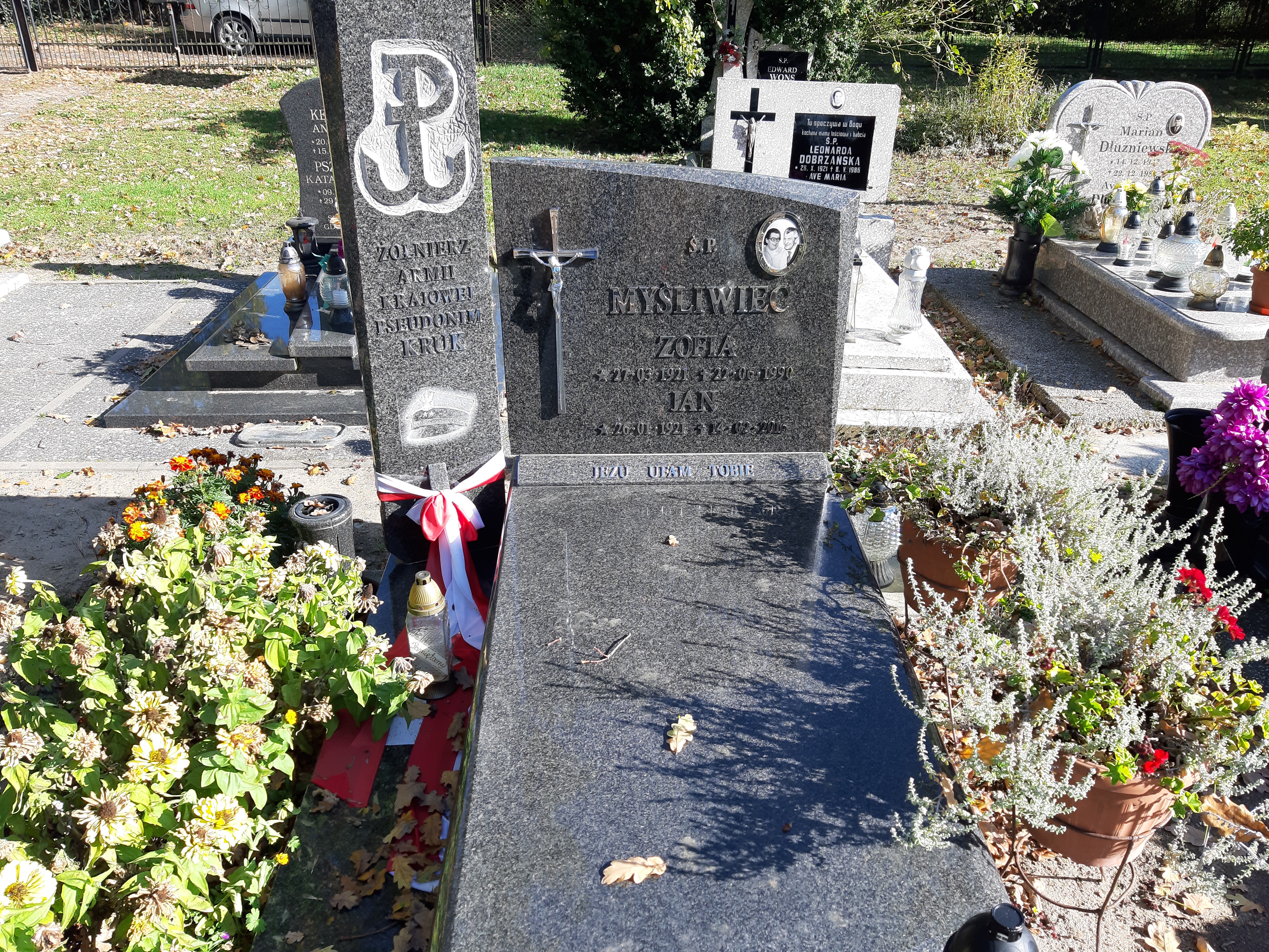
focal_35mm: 27
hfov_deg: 65.3
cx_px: 634
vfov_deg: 51.4
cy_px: 476
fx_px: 990
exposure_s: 1/398
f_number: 1.7
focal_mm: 3.93
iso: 40
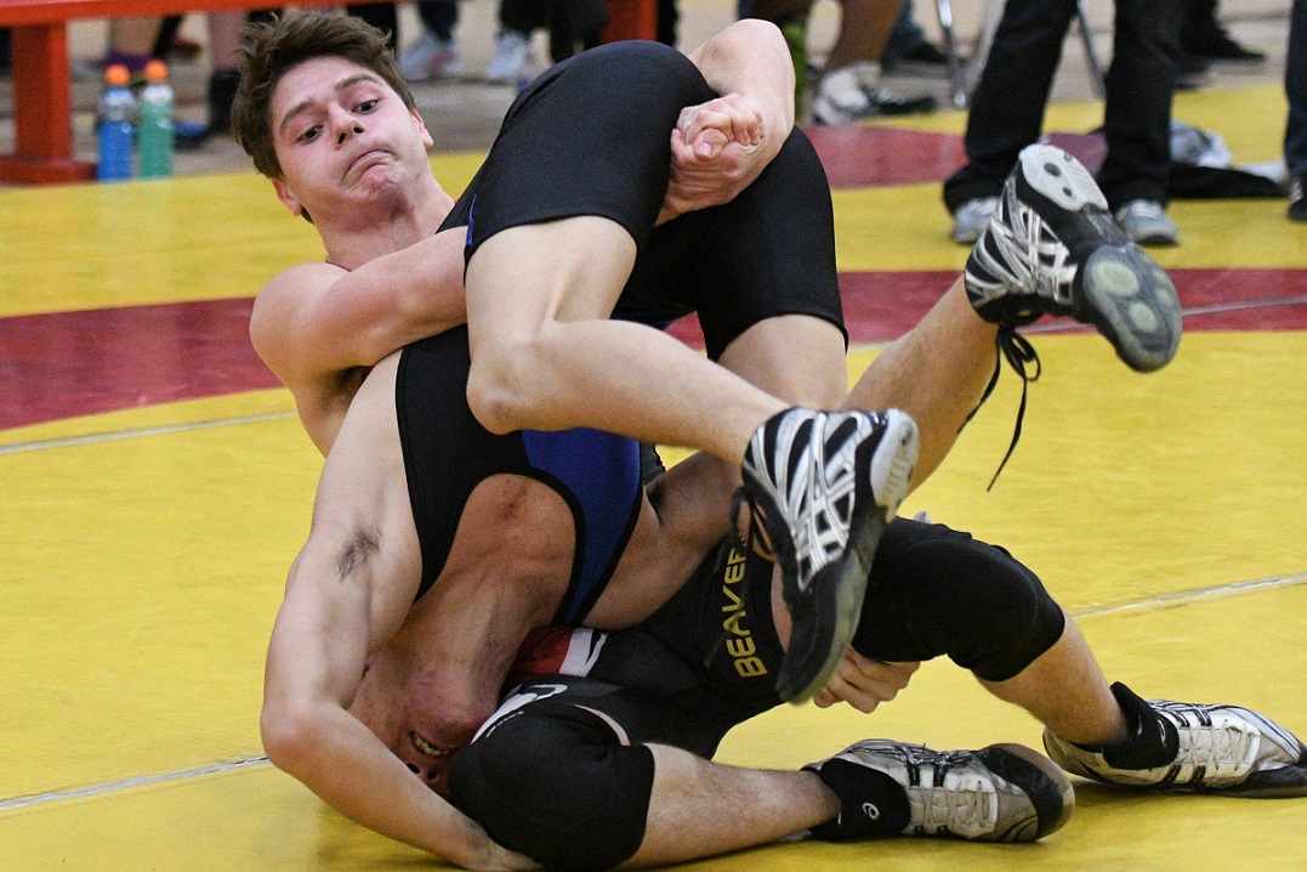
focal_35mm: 105
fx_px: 3812
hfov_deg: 19.5
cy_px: 436
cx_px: 654
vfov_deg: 13.0
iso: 5600
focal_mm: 70
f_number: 2.8
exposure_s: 1/1000
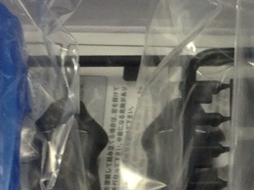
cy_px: -41
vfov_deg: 7.5
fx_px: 1431
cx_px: 282
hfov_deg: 10.0
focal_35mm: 195
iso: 64
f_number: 2.4
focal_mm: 4.12
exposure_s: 1/50
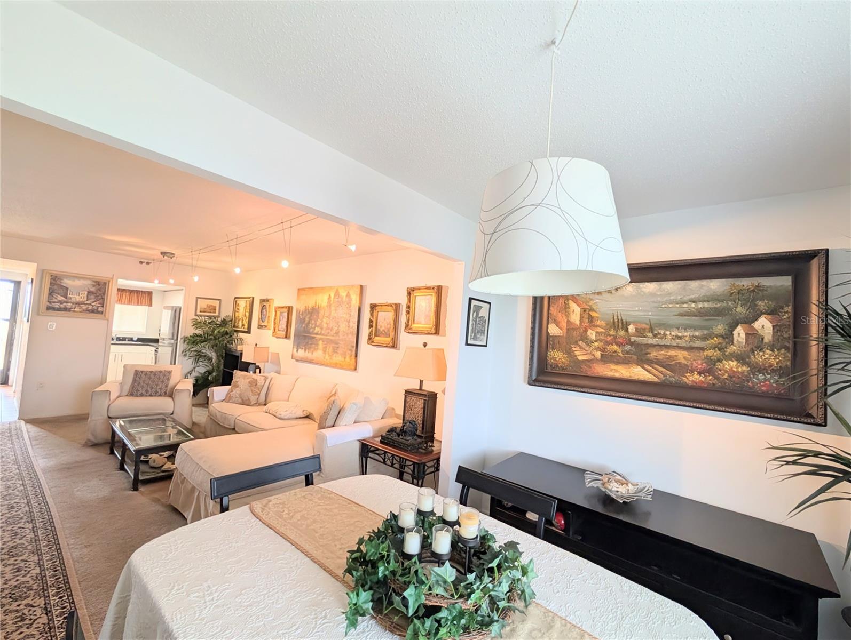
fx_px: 295
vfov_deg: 94.6
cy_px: 320
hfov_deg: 110.5
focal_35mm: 12
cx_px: 426
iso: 134
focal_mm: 2.02
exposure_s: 1/120
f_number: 1.7
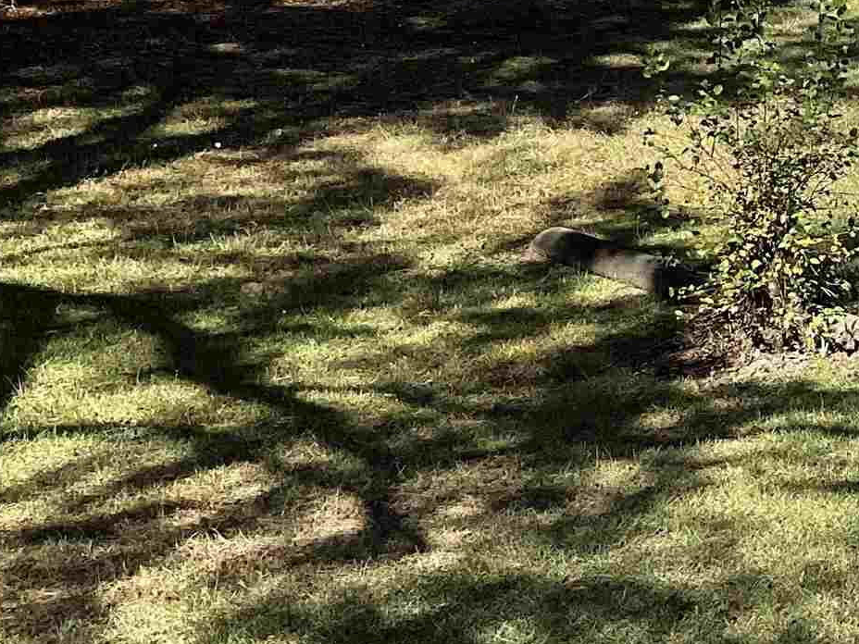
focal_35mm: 96
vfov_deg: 15.1
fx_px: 2382
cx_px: 1291
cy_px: -32
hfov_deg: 18.2
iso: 16
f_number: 1.8
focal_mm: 3
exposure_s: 1/1168
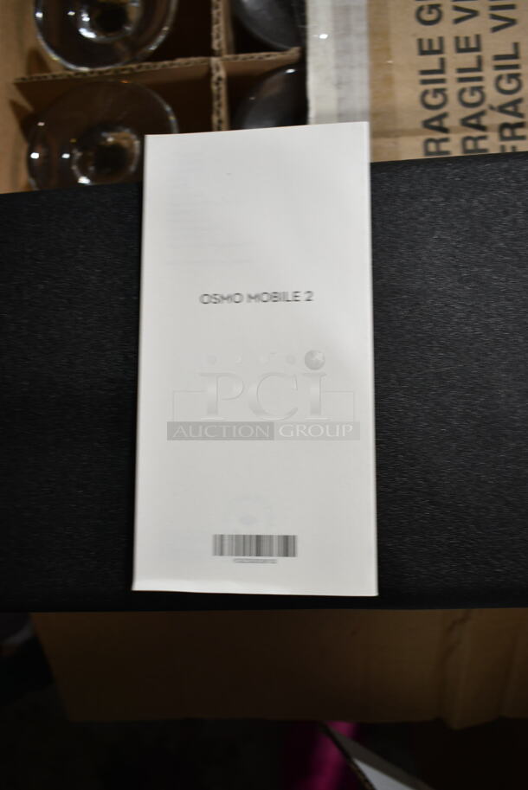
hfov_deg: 40.0
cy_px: 395
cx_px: 264
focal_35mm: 33
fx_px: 725
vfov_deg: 57.2
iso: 220
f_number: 3.8
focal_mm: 22
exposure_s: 1/30
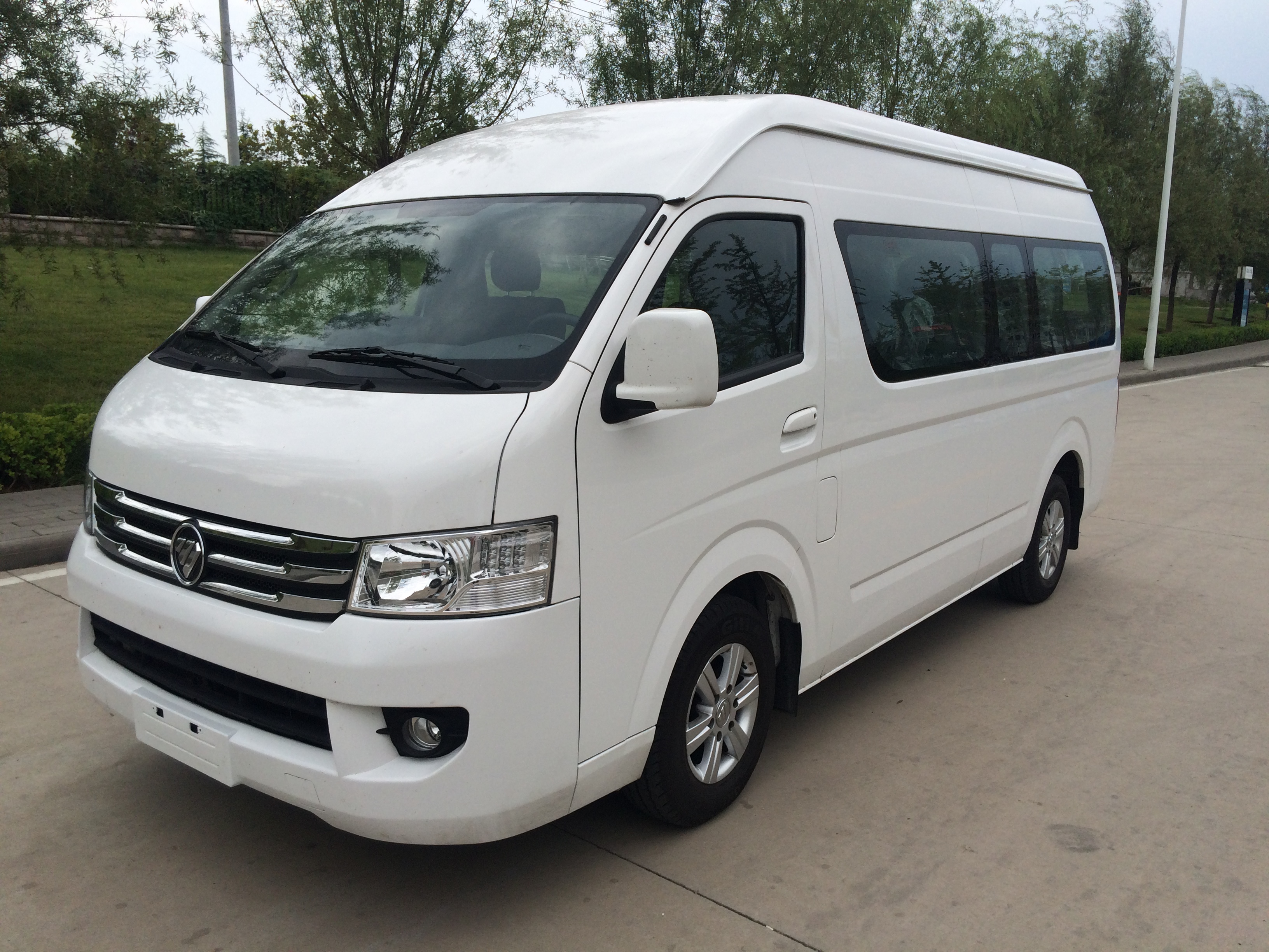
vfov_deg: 48.2
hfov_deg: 61.7
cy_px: 476
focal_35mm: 29
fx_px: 1063
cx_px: 634
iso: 32
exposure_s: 1/2415
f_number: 2.2
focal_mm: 4.15
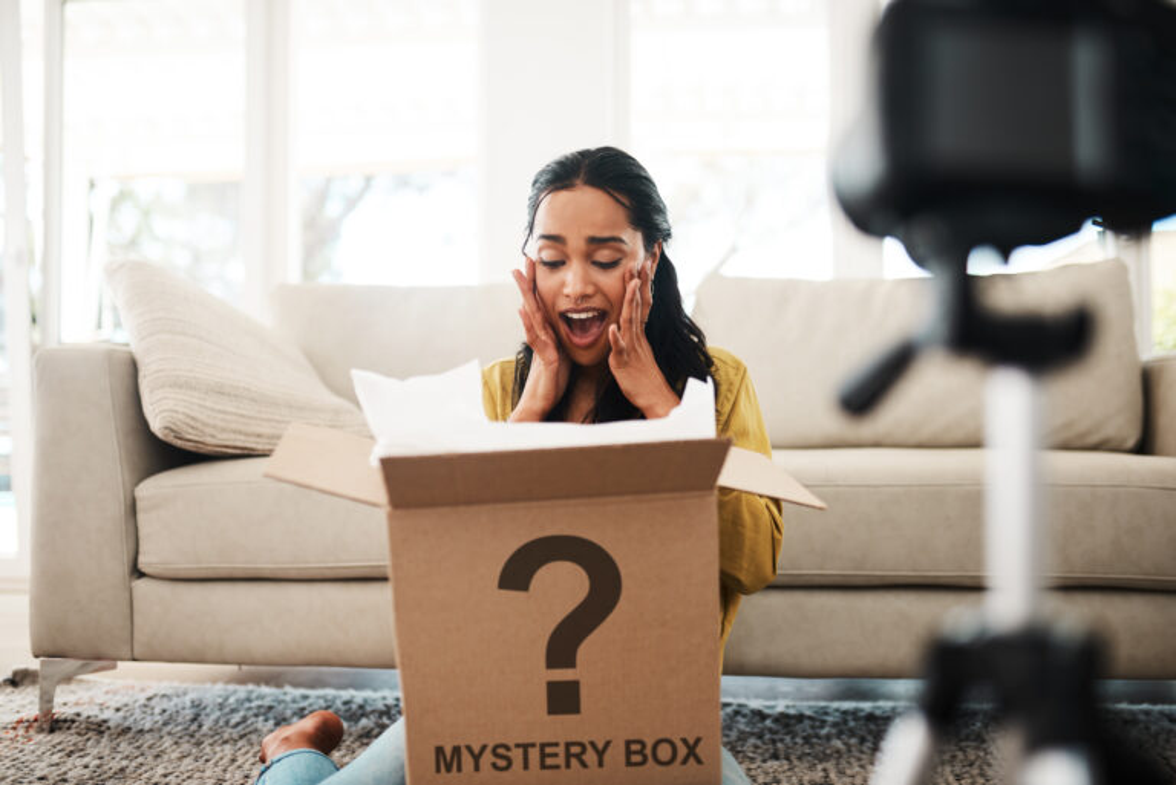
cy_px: 392
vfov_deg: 37.9
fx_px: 1144
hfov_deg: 54.4
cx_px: 588
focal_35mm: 35
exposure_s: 1/320
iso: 100
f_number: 2
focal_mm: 35
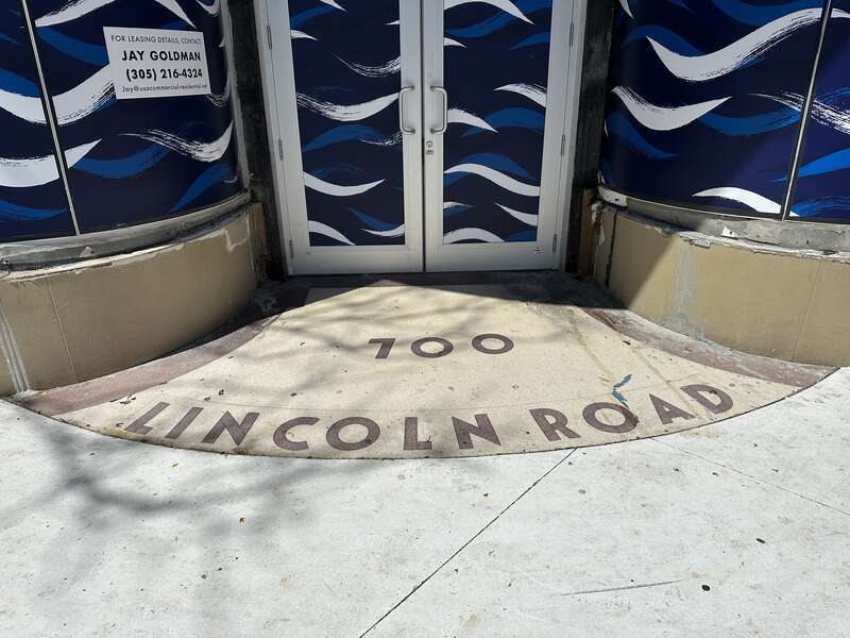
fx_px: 589
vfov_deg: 56.8
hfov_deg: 71.6
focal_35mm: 24
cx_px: 425
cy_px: 319
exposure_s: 1/13699
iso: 80
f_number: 1.78
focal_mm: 6.86
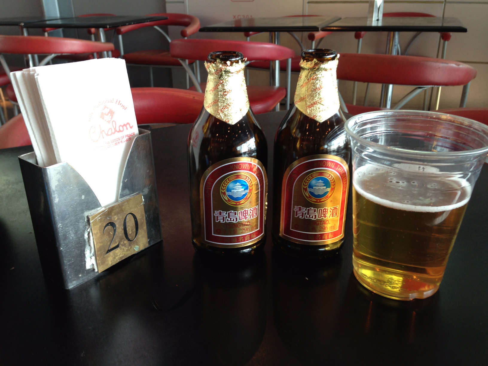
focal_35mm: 33
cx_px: 244
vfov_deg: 42.9
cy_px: 183
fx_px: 465
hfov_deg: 55.4
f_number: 2.4
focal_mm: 4.13
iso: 50
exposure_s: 1/20
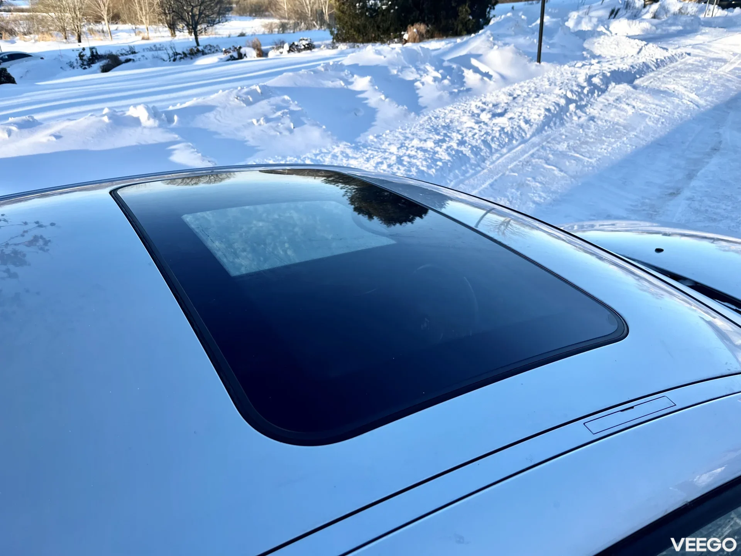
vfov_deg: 53.1
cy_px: 278
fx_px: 557
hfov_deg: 67.3
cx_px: 370
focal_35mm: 26
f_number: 1.6
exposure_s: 1/833
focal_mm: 5.1
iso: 50
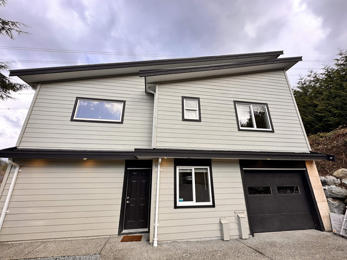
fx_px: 140
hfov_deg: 102.1
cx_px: 174
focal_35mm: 14
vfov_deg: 85.7
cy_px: 130
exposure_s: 1/425
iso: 40
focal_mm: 2.22
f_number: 2.2
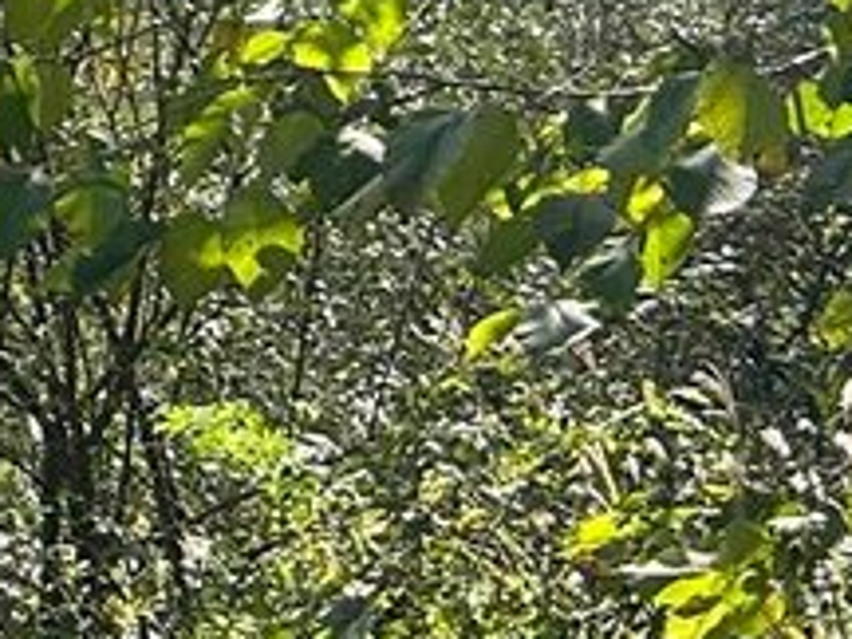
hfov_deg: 8.7
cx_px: -1809
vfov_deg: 8.1
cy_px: -85
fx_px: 4480
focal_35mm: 182
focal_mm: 5.7
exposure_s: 1/2083
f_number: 1.5
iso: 50
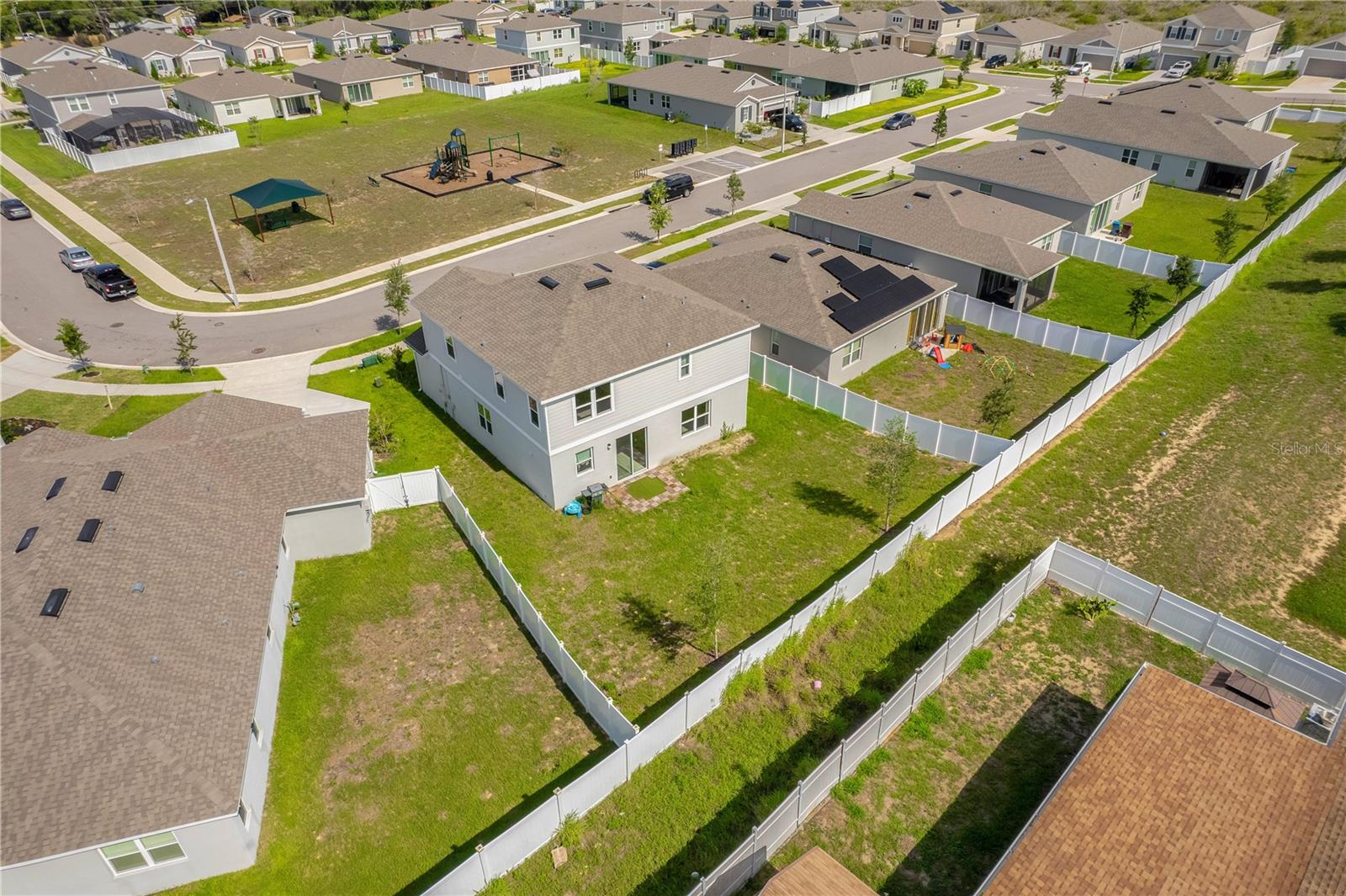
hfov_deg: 78.6
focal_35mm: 22
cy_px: 448
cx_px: 673
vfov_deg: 57.2
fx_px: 822
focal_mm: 8.38
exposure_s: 1/4000
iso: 200
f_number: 2.8
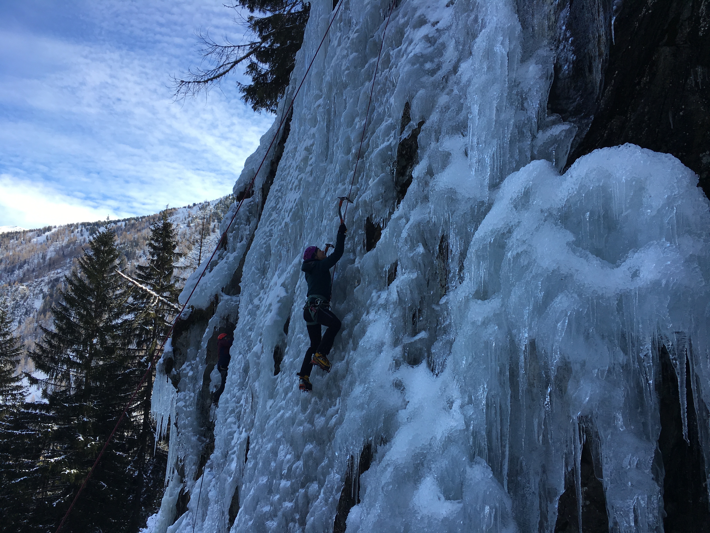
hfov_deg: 61.7
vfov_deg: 48.2
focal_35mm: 29
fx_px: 595
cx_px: 355
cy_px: 266
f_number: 2.2
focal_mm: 4.15
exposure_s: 1/668
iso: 25
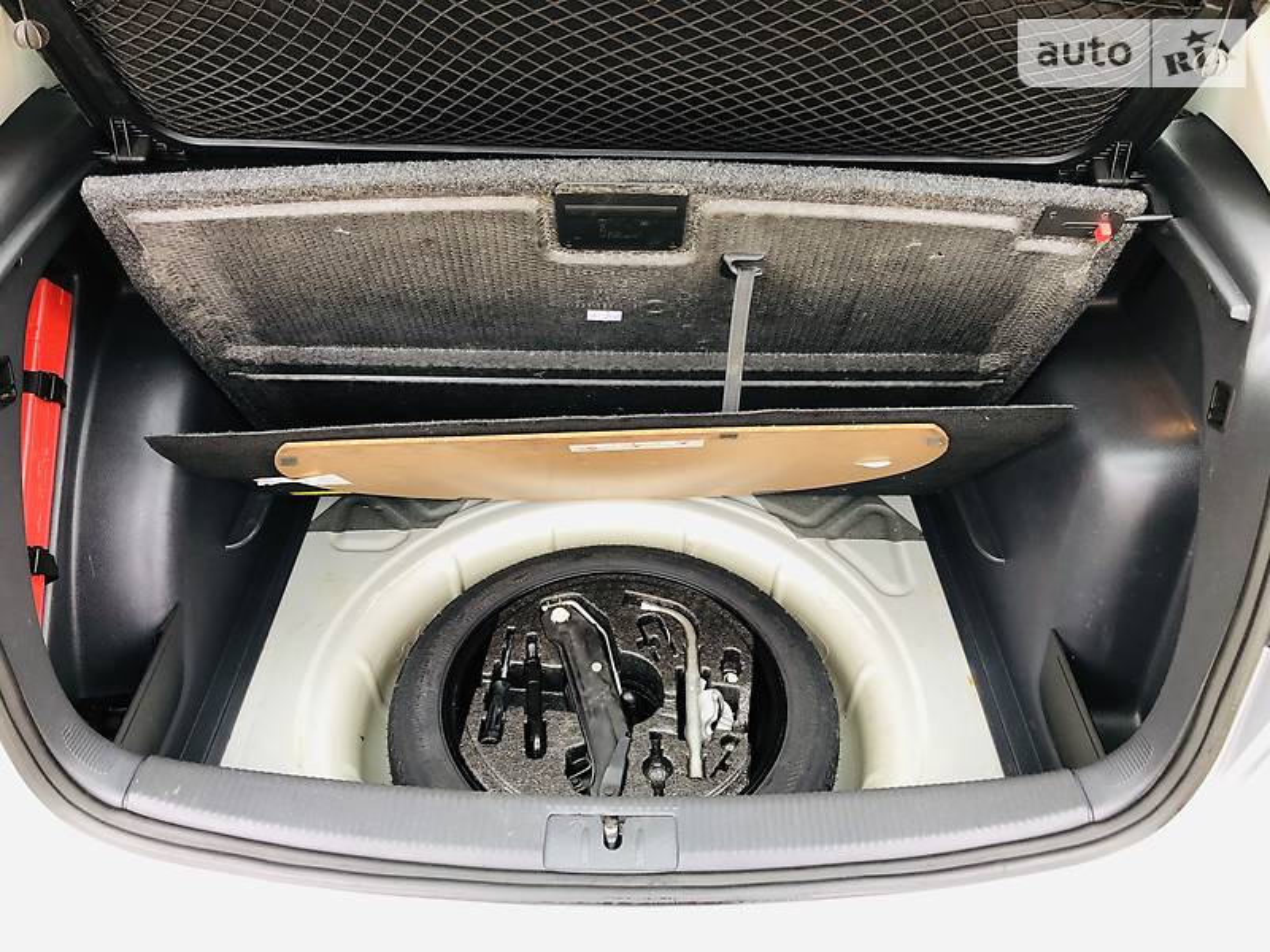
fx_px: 1027
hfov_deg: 63.4
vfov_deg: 49.7
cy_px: 476
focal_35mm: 28
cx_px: 635
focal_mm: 4
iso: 25
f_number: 1.8
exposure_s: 1/30
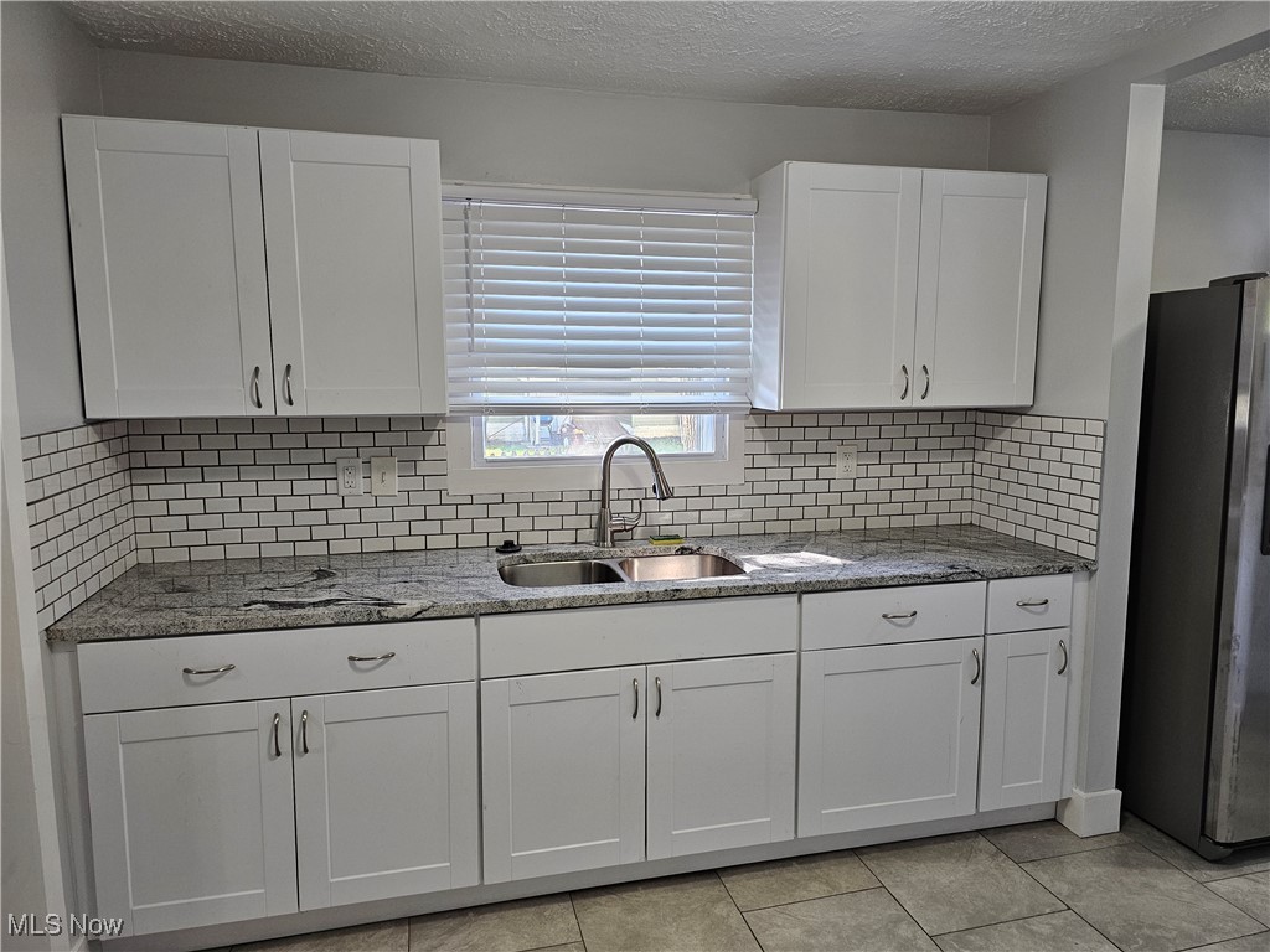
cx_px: 635
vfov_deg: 58.9
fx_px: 844
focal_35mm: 23
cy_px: 476
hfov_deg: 73.9
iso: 250
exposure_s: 1/120
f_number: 1.7
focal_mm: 6.3
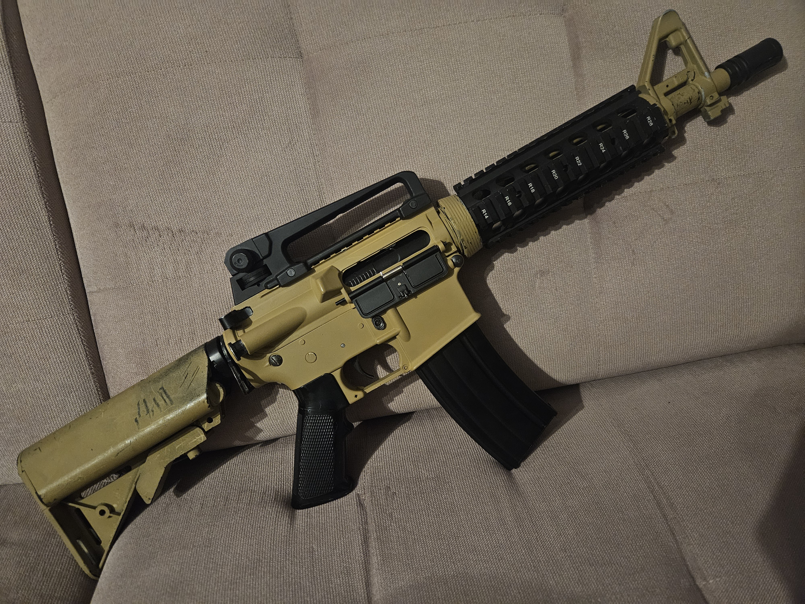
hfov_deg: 73.9
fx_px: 535
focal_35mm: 23
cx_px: 402
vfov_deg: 58.9
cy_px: 302
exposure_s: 1/25
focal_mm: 5.4
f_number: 1.8
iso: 1000
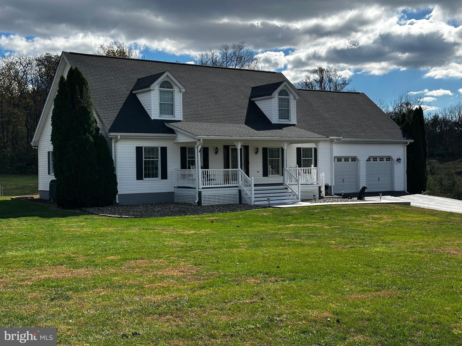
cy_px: 173
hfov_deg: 39.7
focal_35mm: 48
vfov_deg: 30.3
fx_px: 641
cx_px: 231
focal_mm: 6.86
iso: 64
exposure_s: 1/3876
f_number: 1.78
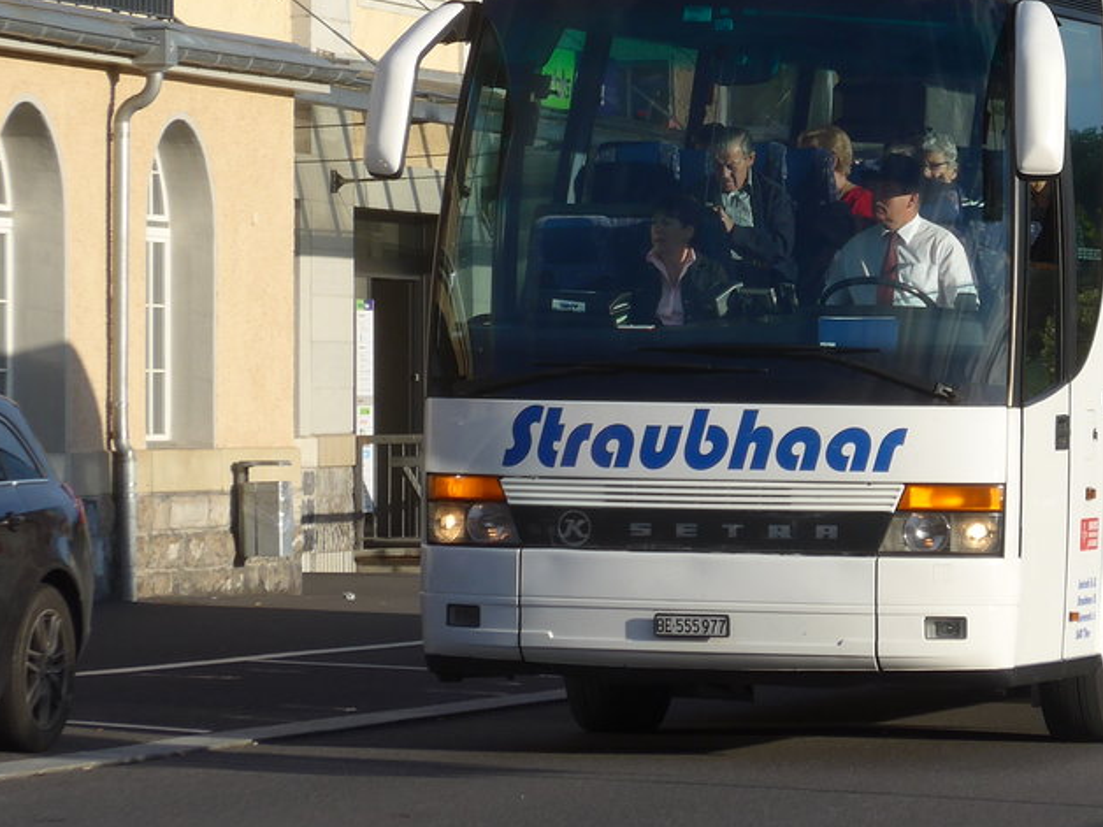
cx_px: 848
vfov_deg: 6.3
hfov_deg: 8.3
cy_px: 232
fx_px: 7552
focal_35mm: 237
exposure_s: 1/400
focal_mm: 24.3
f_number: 5.2
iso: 80
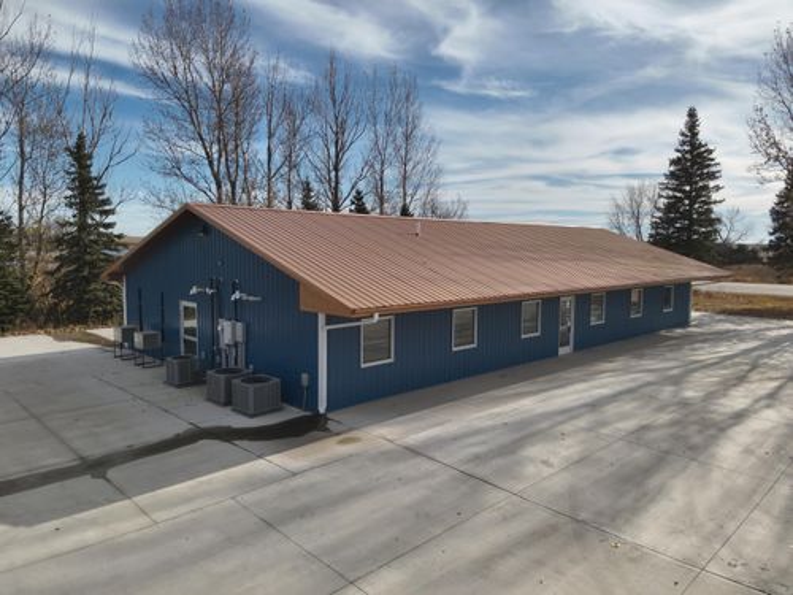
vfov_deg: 56.8
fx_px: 550
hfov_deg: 71.6
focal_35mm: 24
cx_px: 396
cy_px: 298
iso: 100
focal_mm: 4.4
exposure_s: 1/1500
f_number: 2.8
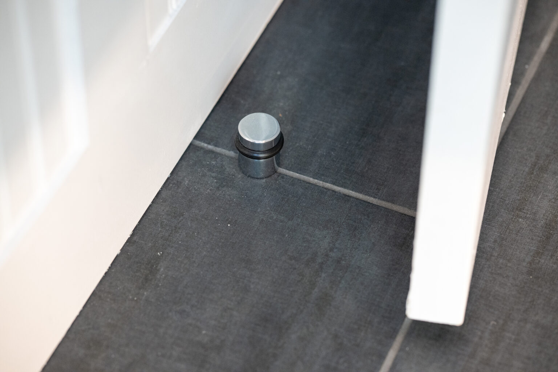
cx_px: 279
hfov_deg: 19.5
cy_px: 186
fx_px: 1627
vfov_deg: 13.0
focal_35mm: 105
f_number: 3.5
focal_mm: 105
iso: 2000
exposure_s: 1/400
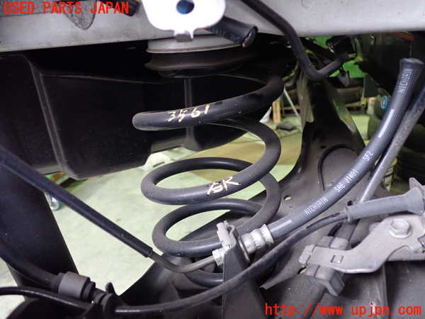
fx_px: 368
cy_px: 160
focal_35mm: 30
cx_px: 212
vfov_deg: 46.8
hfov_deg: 60.0
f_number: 2.3
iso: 800
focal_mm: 5.4
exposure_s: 1/30
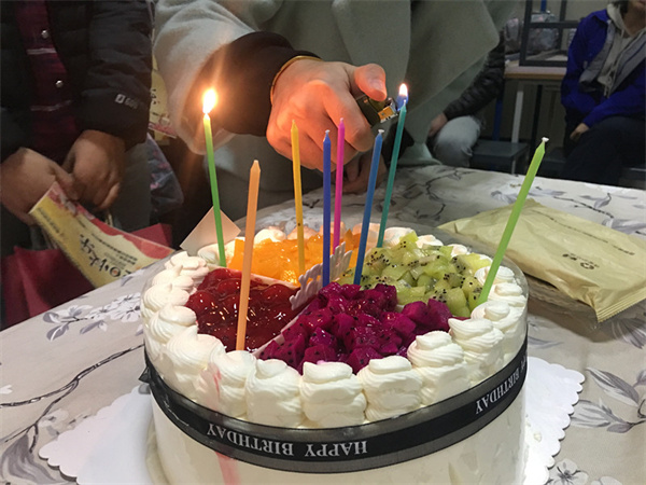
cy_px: 242
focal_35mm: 29
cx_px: 323
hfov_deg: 61.7
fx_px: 541
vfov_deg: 48.2
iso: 125
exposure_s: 1/8
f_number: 2.2
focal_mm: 4.15
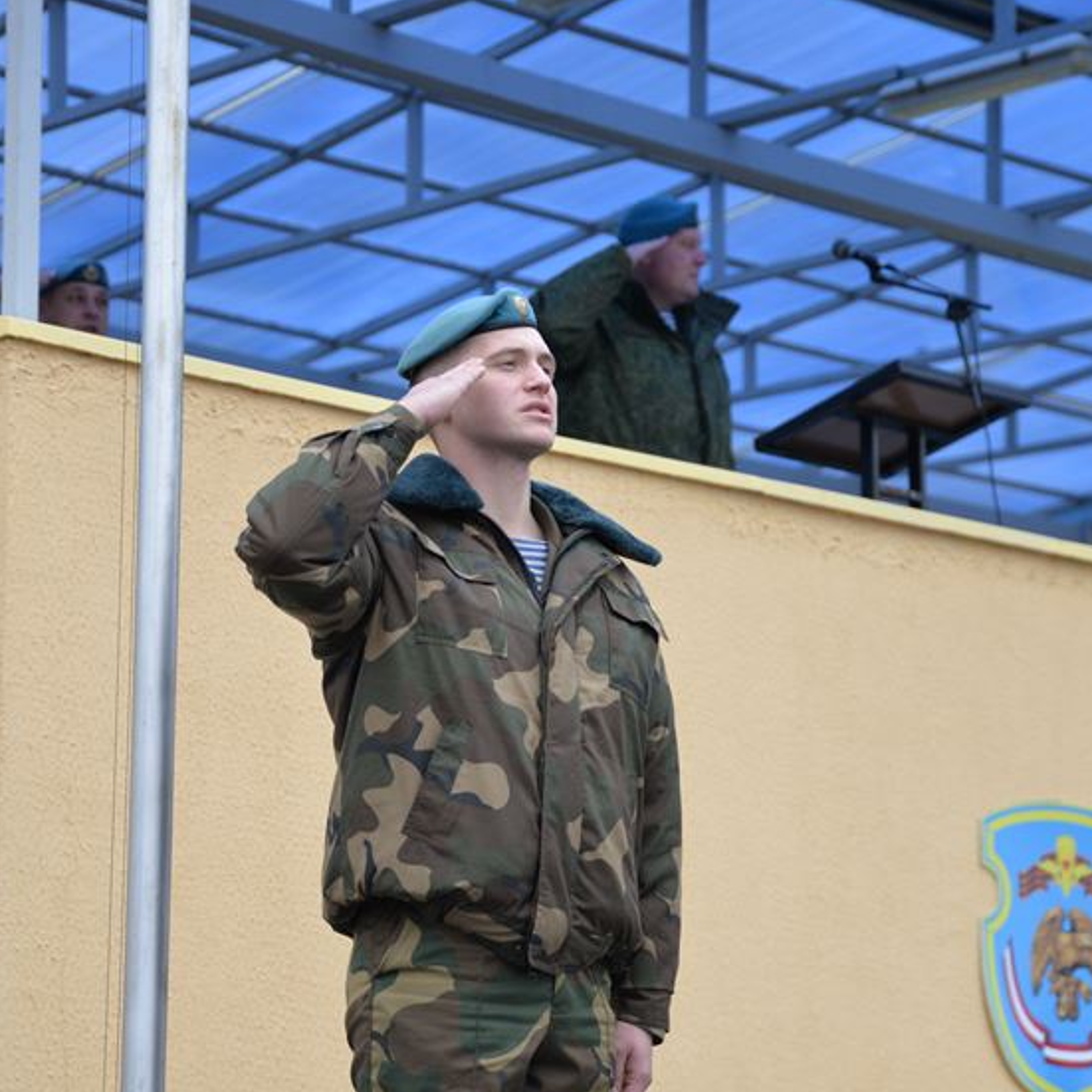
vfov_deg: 15.8
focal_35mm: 110
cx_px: 513
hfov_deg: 15.8
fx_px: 3926
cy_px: 557
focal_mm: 82
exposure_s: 1/500
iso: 1400
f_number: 4
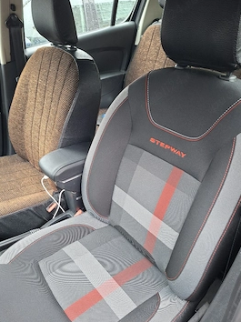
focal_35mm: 26
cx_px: 116
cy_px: 170
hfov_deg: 53.0
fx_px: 242
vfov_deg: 67.3
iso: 200
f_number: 1.8
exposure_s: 1/60.2
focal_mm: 5.54
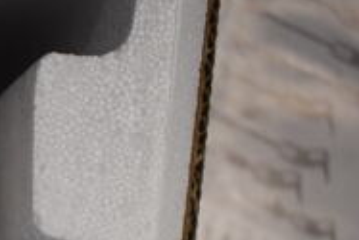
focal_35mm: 98
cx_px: -223
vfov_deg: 13.1
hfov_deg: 17.9
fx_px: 978
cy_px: 371
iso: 900
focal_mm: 20
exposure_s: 1/60
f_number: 4
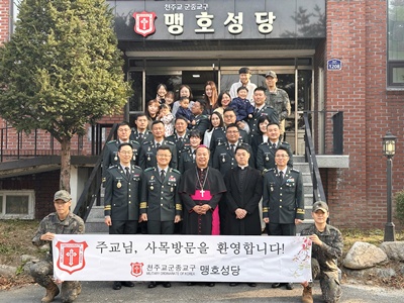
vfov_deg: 30.3
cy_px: 152
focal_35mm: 48
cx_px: 202
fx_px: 560
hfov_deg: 39.7
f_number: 1.78
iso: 64
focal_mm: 6.86
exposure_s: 1/401
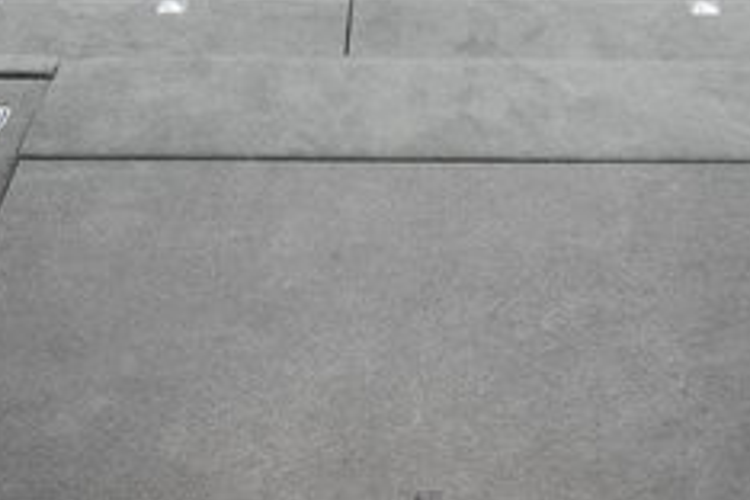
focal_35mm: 82
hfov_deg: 24.7
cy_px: 119
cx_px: 429
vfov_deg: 16.6
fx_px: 1708
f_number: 11
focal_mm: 32
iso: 100
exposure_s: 8
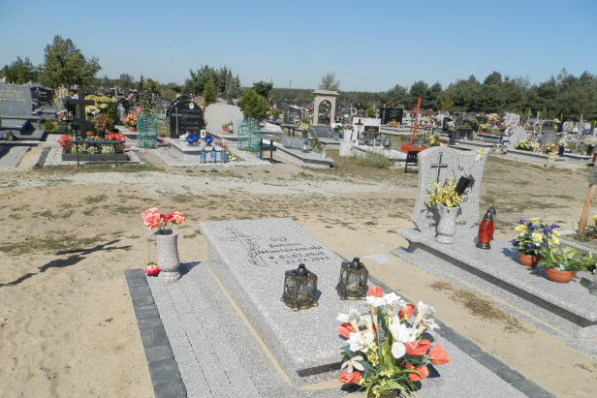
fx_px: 448
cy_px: 231
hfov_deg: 67.4
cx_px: 305
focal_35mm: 27
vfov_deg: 47.8
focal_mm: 4.5
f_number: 8.7
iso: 80
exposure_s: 1/200
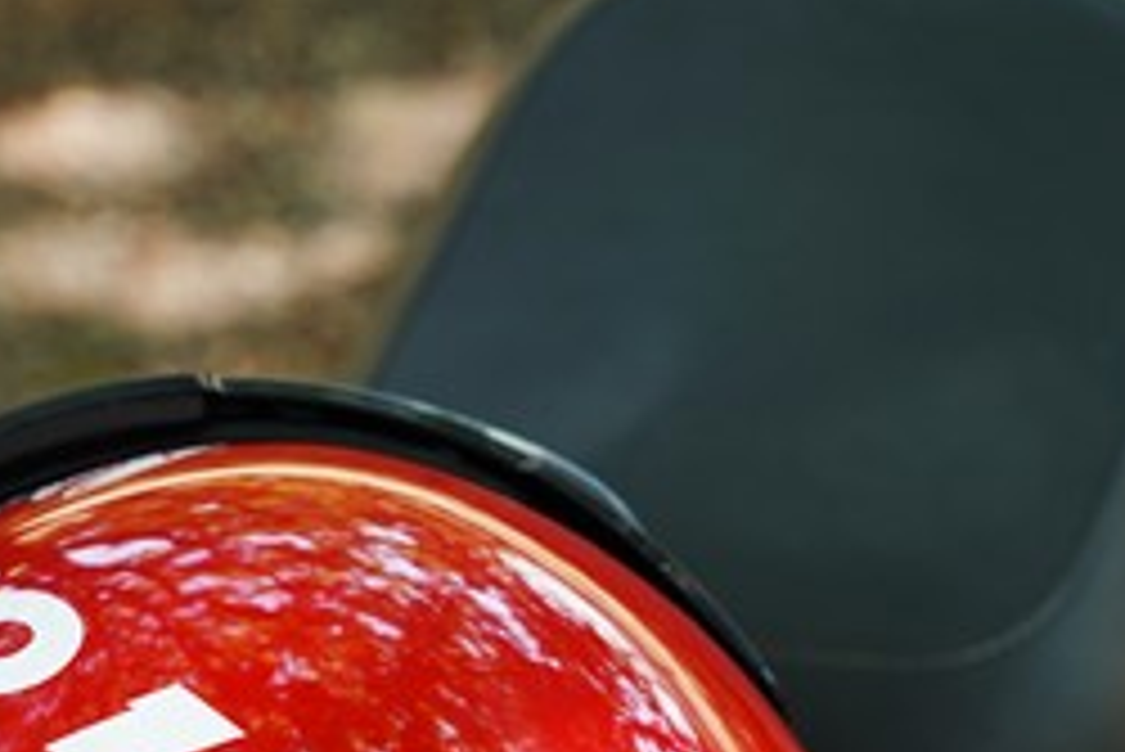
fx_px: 5253
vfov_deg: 8.1
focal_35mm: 168
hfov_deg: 12.2
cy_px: 874
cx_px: 580
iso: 250
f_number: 5
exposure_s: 1/100
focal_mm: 70
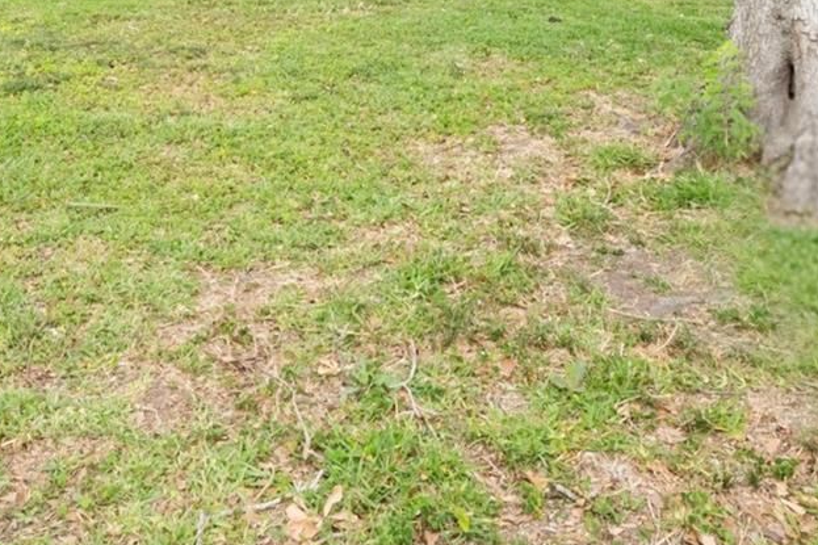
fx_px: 1045
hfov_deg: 42.4
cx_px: 297
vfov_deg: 26.5
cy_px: -82
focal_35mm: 46
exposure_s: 1/20
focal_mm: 14
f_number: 9
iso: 800
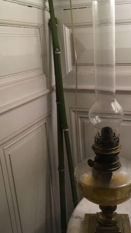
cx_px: 86
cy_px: 133
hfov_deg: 31.0
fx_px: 235
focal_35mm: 38
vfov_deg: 52.6
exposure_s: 1/33
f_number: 2.2
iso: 50
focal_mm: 4.15
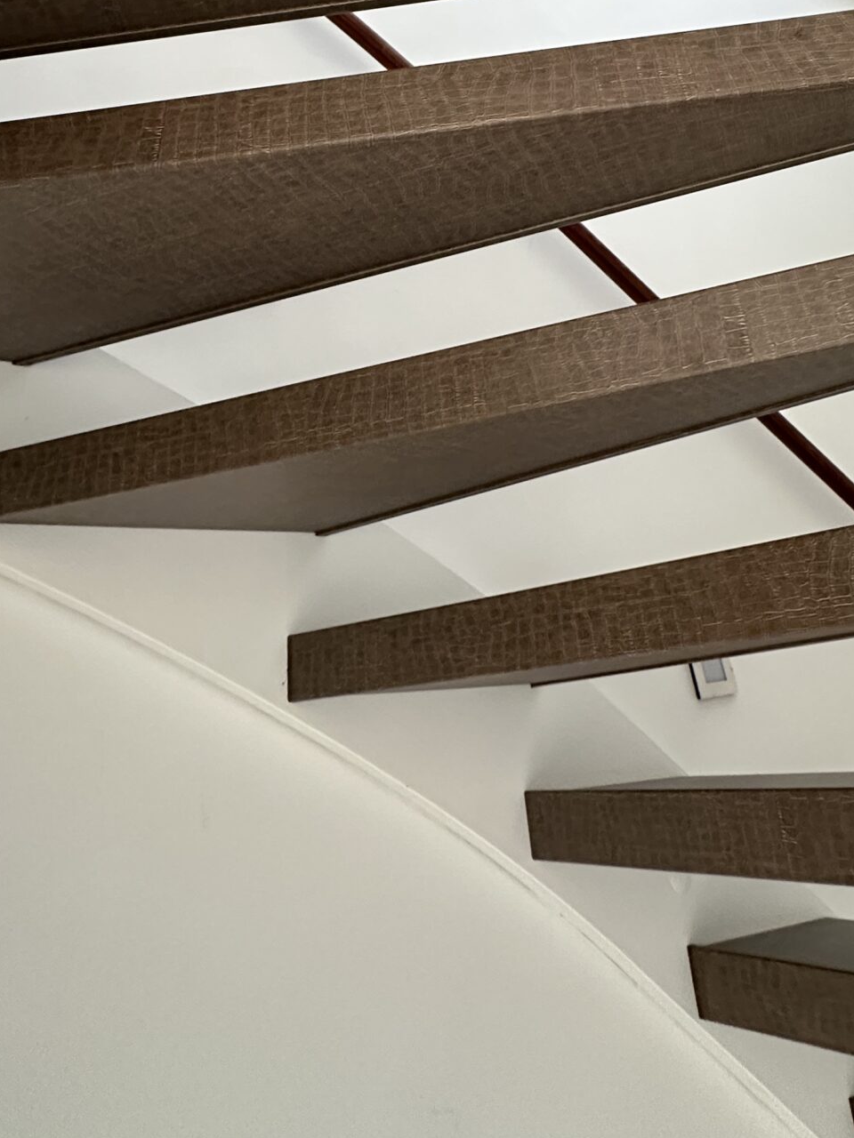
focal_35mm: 28
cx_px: 421
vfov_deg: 57.6
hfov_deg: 49.7
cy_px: 194
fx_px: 921
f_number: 2.2
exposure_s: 1/60
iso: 640
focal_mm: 2.22
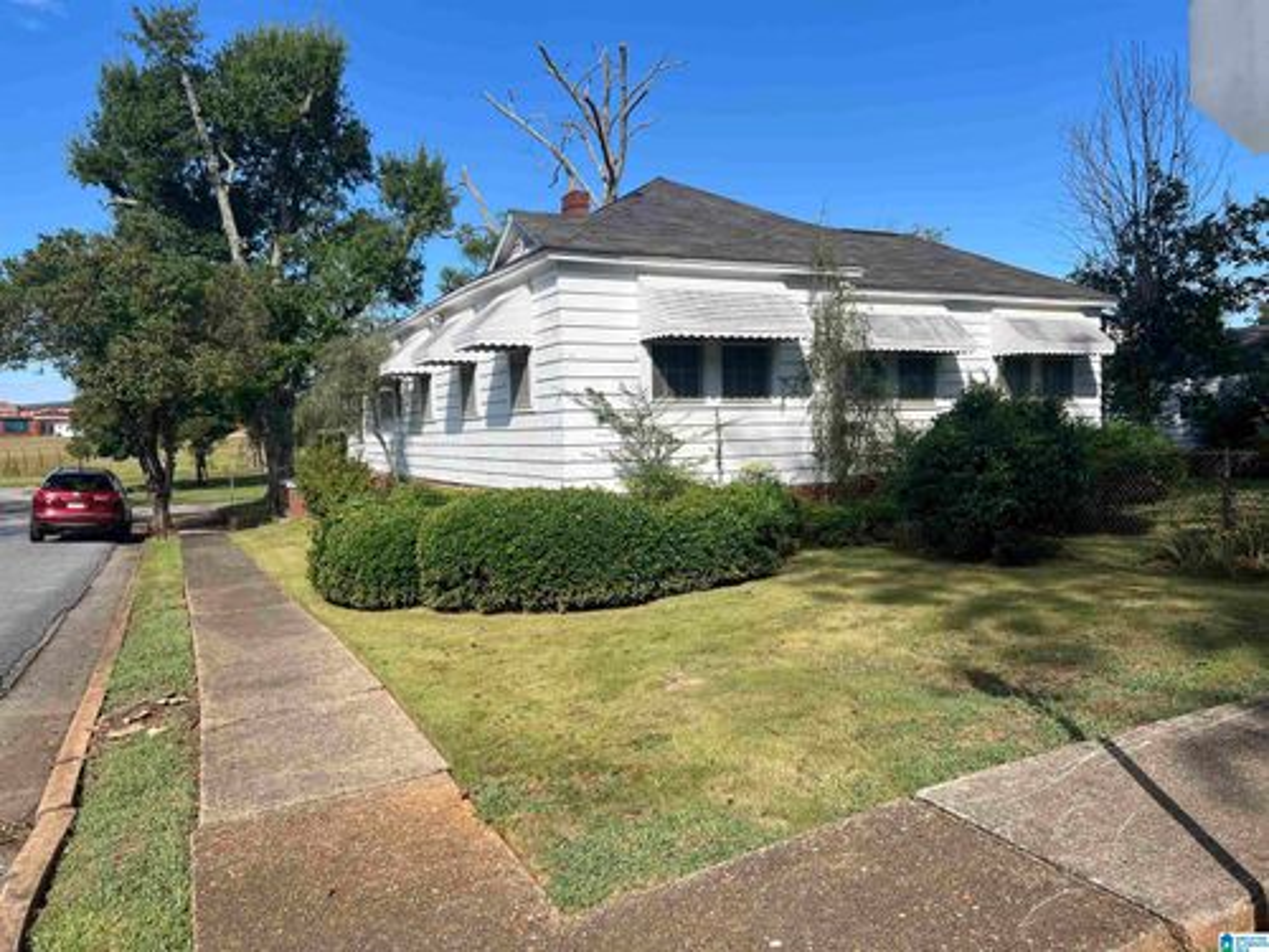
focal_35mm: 26
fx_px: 953
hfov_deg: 67.3
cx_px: 634
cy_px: 476
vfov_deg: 53.1
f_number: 1.5
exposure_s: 1/3704
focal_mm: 5.7
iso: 50
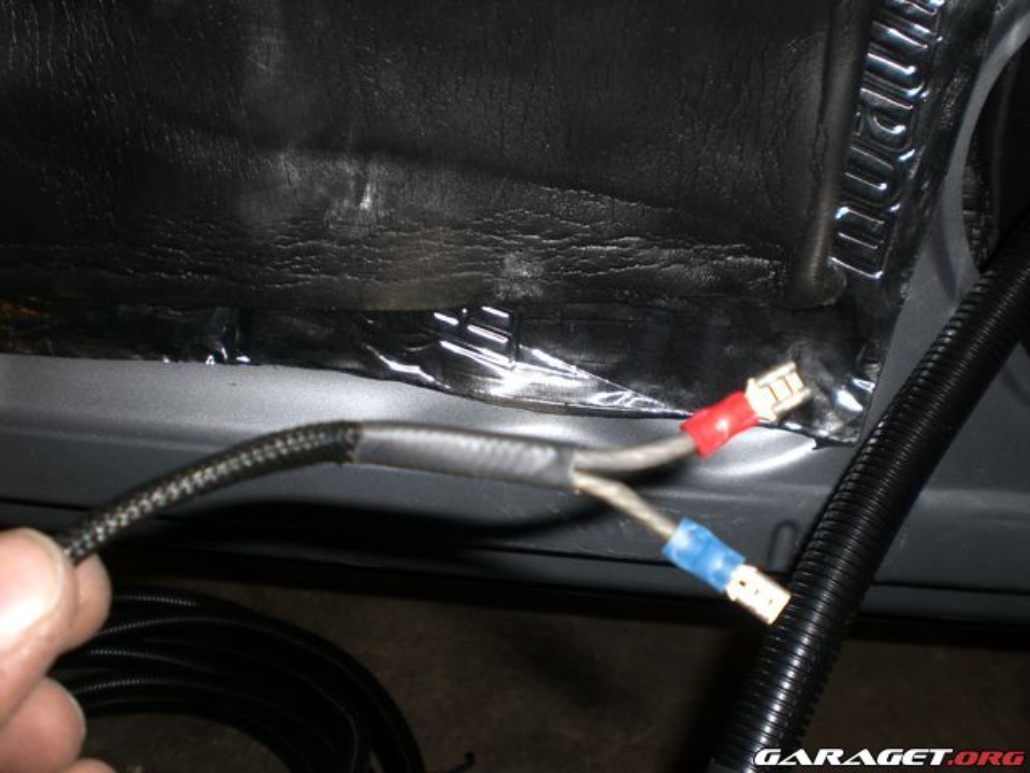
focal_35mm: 38
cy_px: 386
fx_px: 1131
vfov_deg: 37.7
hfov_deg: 49.0
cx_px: 515
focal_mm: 6.3
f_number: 3.1
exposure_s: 1/60
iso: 50
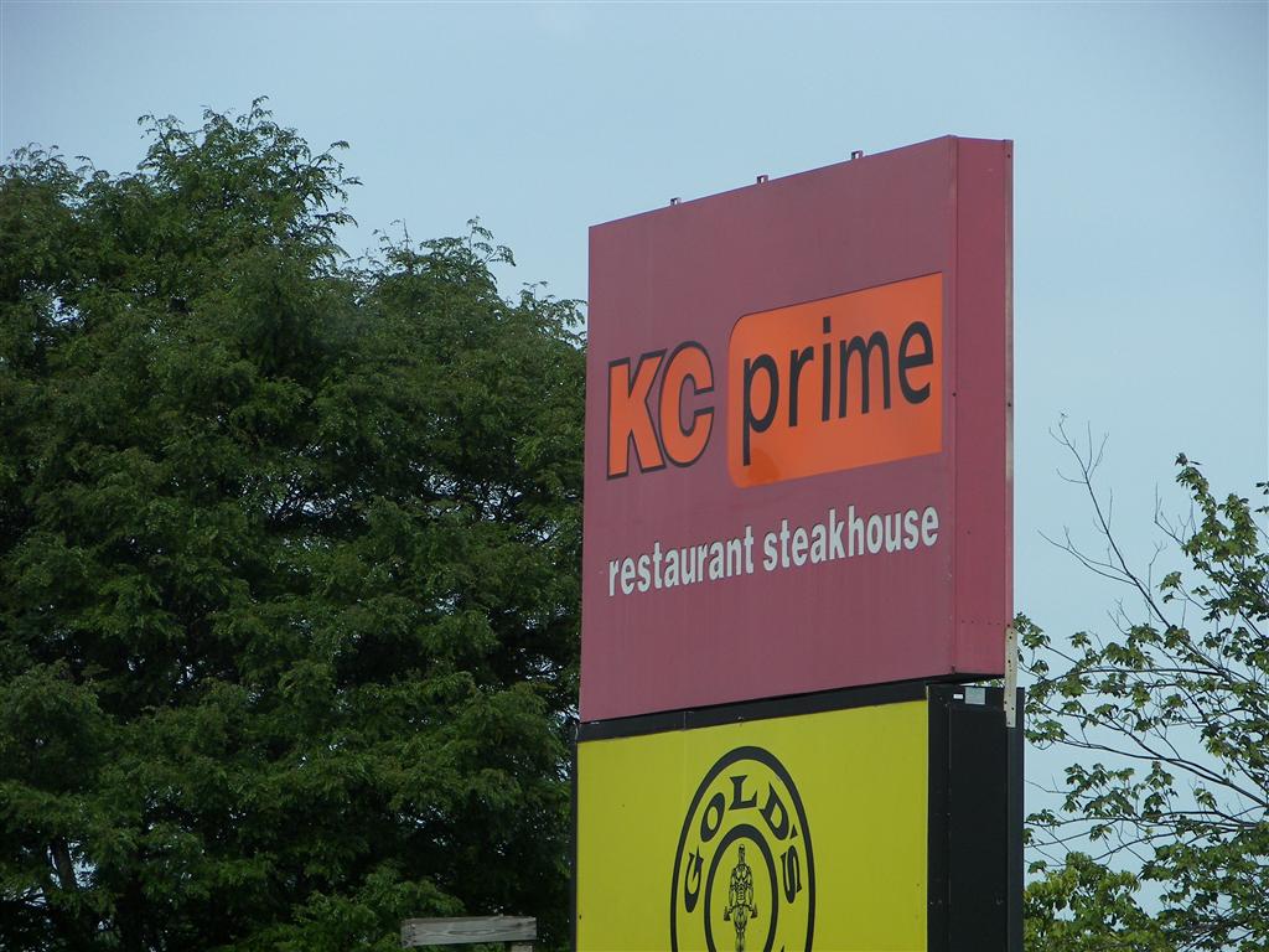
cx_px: 634
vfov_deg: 6.6
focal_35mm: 224
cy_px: 476
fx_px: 8212
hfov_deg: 8.8
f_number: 3.6
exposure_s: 1/800
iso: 64
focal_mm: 37.2
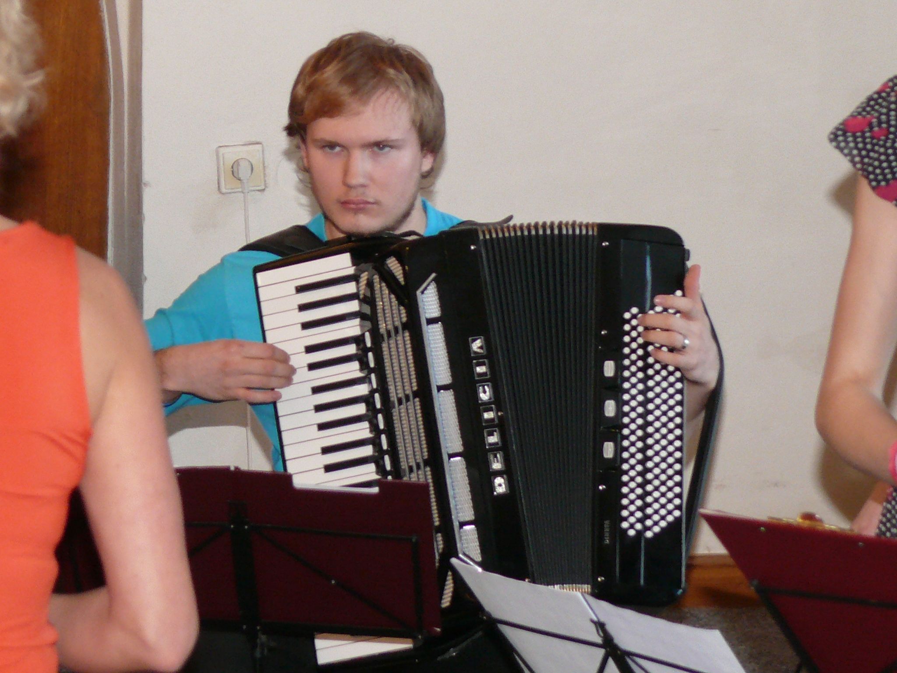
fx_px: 5027
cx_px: 448
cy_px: 336
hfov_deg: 10.2
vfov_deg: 7.7
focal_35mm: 194
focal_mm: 23
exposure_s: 1/30
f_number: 3.6
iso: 200
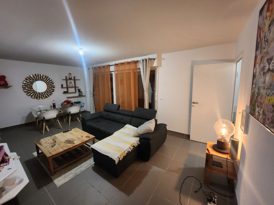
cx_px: 137
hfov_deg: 106.2
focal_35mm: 13
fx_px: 103
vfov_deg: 89.9
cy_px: 102
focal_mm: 1.7
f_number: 2.2
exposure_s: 1/33
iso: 640
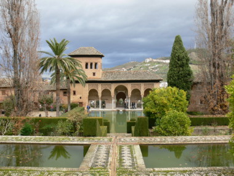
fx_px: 237
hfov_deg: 52.6
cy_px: 88
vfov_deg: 40.7
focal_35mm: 35
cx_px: 117
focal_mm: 7.4
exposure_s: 1/50
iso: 80
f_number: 4
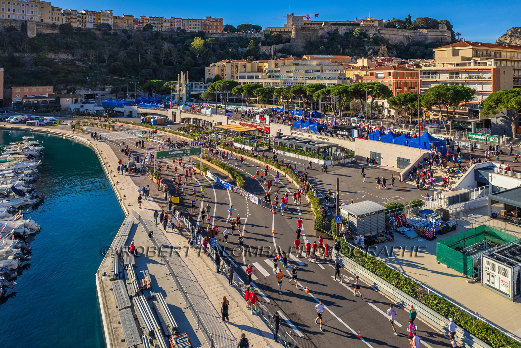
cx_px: 260
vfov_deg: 57.2
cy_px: 174
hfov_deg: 78.6
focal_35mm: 22
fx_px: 318
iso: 100
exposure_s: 1/1600
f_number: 2.8
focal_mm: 8.4
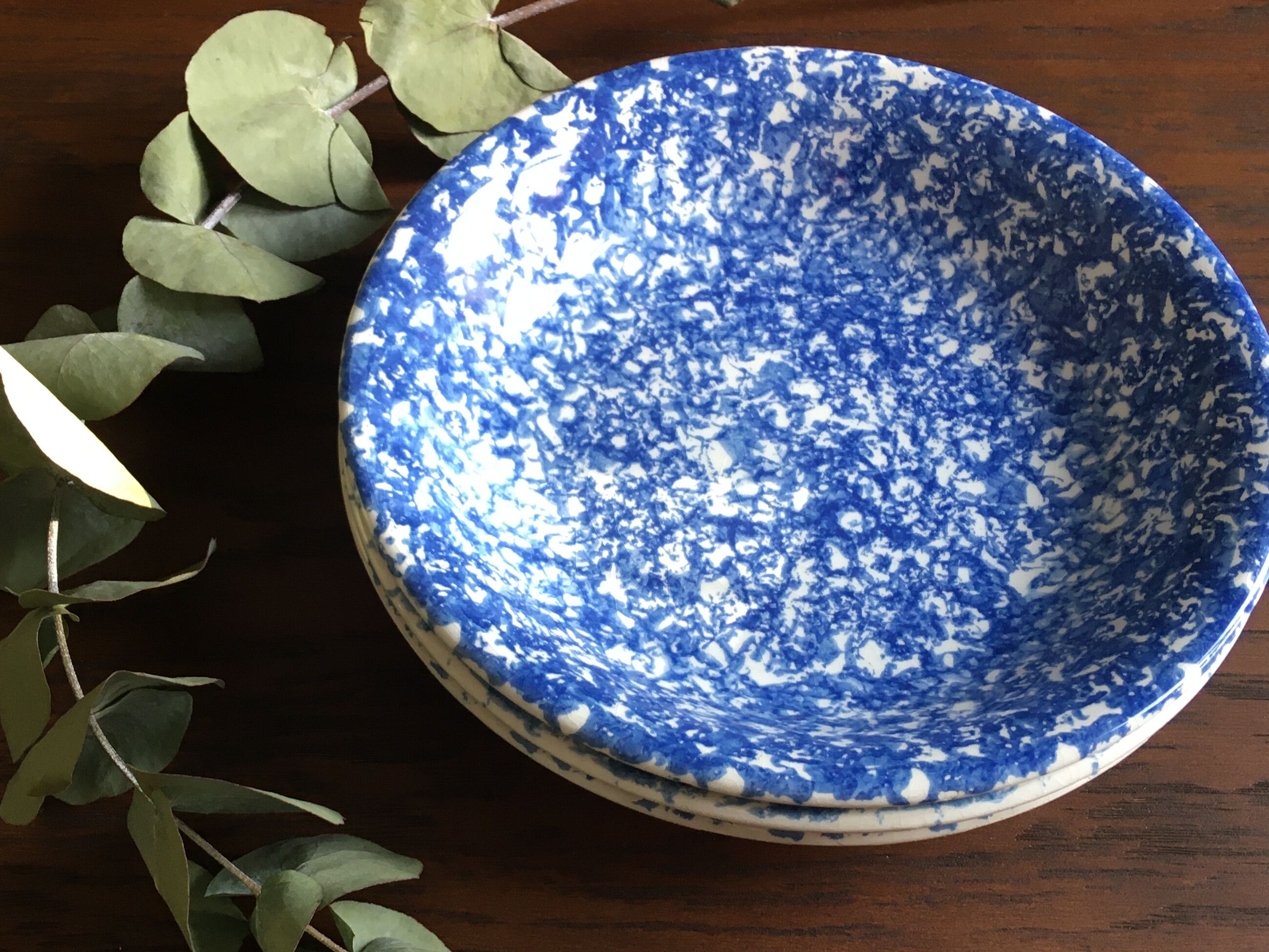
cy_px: 594
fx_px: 1650
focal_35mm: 45
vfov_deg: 32.0
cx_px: 571
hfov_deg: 42.0
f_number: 2.2
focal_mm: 4.15
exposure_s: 1/33
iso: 80
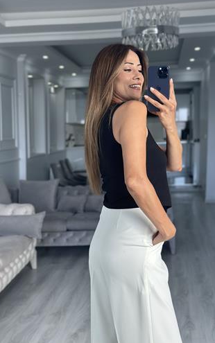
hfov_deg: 24.9
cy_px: 171
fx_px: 487
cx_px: 121
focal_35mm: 52
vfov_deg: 38.8
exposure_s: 1/126
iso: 100
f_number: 1.78
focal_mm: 6.86
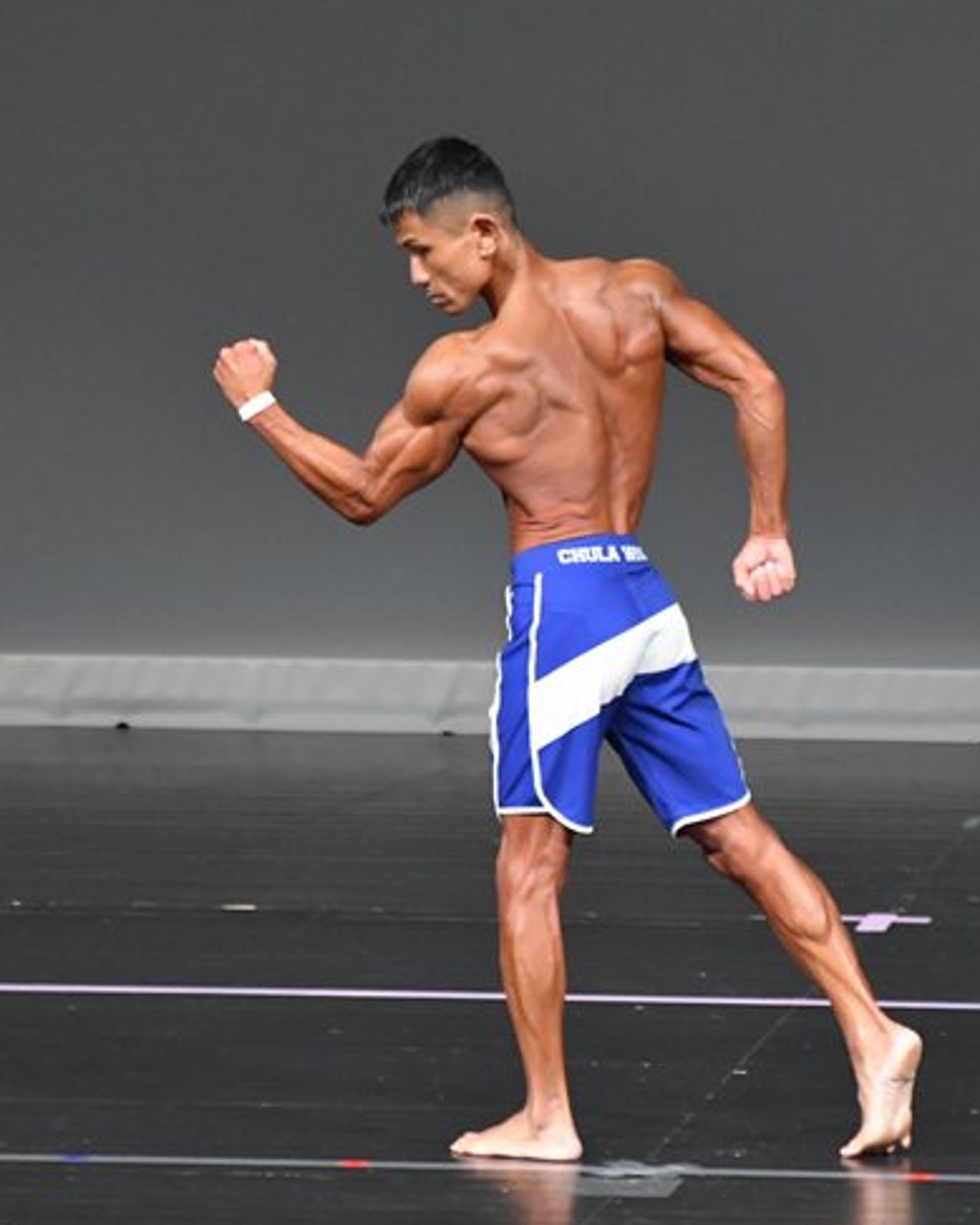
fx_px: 18702
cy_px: 597
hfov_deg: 3.0
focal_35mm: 516
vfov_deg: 3.7
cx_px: 613
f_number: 5.6
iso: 5000
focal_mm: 230
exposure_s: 1/400
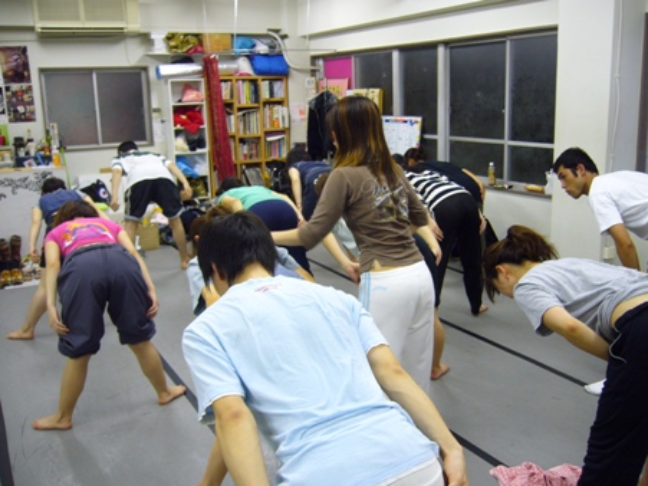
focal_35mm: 35
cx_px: 324
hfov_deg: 52.6
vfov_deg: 40.7
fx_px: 655
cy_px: 243
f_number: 2.8
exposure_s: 1/15
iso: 160
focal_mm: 5.8
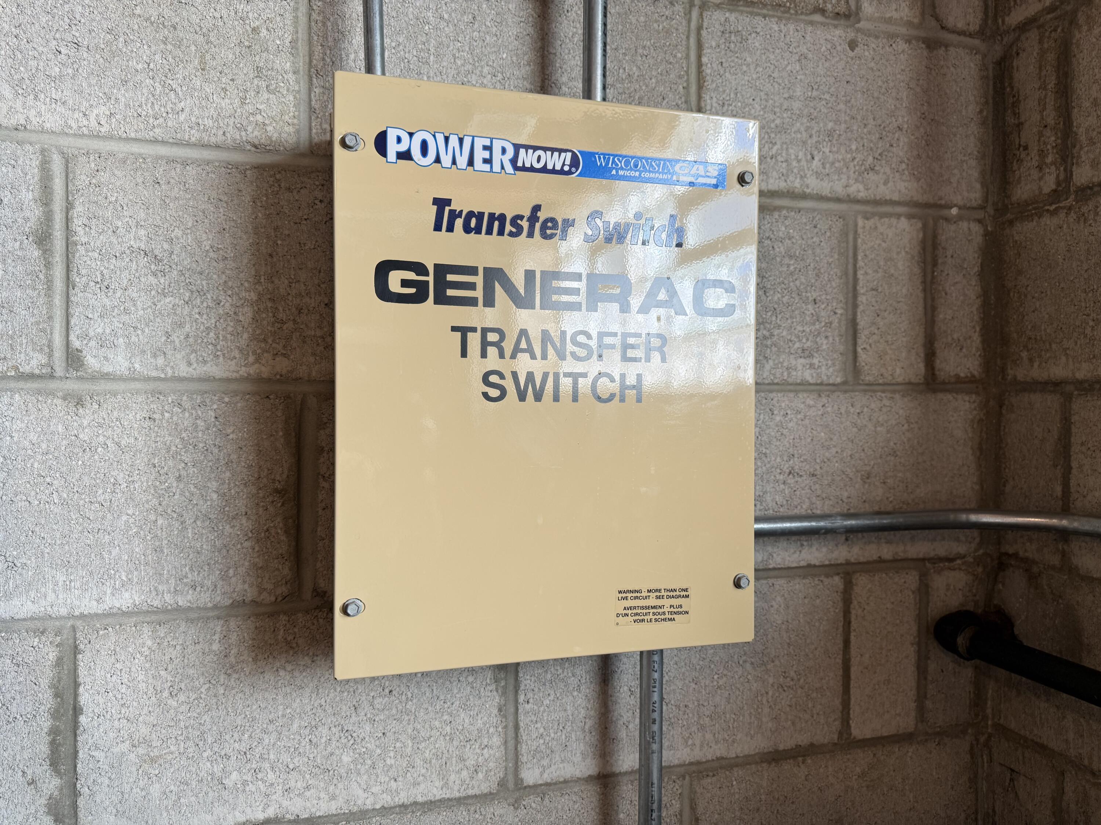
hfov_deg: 71.6
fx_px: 763
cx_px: 550
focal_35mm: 24
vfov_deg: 56.8
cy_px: 412
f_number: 1.78
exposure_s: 1/120
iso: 125
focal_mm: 6.76
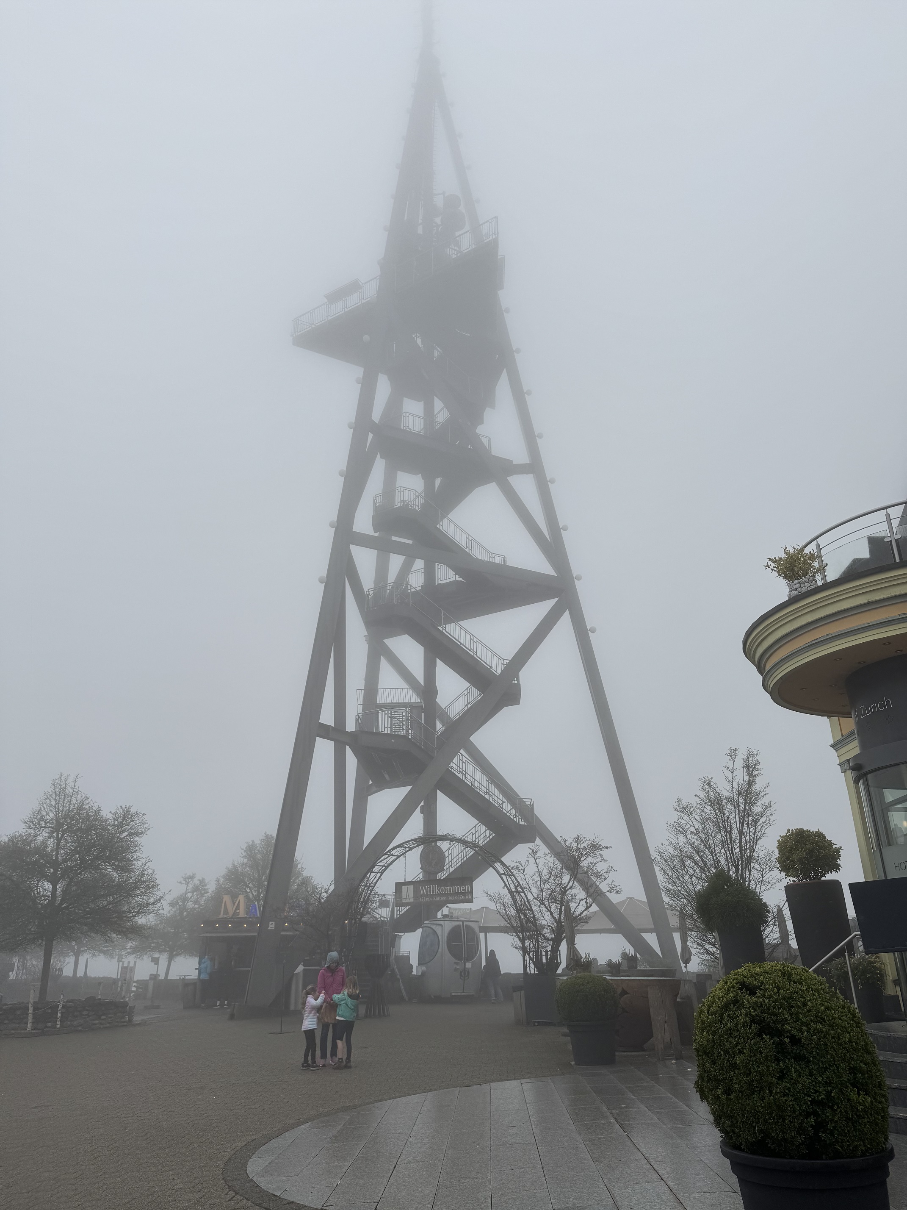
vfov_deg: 71.6
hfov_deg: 56.8
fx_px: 838
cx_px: 454
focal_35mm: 24
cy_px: 605
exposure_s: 1/2710
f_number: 1.78
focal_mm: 6.76
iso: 80
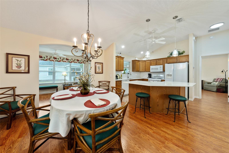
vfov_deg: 85.4
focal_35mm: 13
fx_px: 83
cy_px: 76
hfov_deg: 108.3
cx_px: 114
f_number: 6.3
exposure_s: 1/8
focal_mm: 13
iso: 250
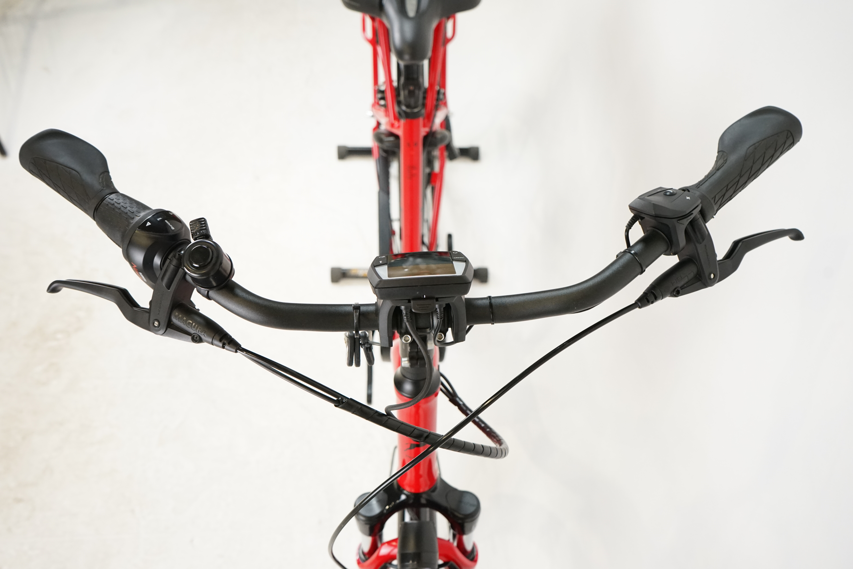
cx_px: 426
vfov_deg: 42.3
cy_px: 284
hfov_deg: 60.3
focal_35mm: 31
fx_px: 734
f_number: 5.6
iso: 2500
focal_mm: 31
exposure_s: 1/200
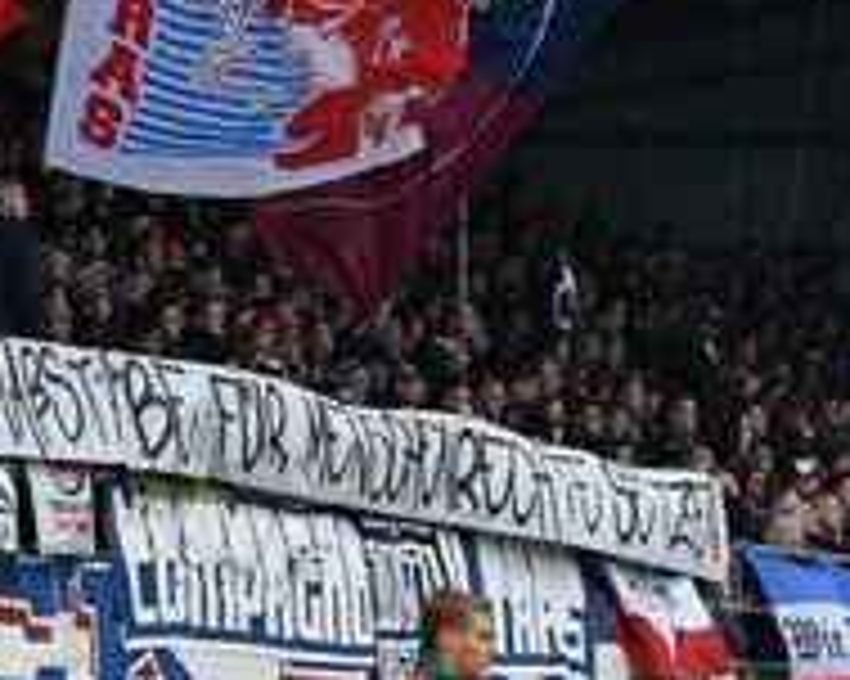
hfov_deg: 5.8
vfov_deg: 4.7
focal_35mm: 332
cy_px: 464
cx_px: -45
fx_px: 8348
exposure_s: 1/1250
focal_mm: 78
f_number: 5.6
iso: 1000
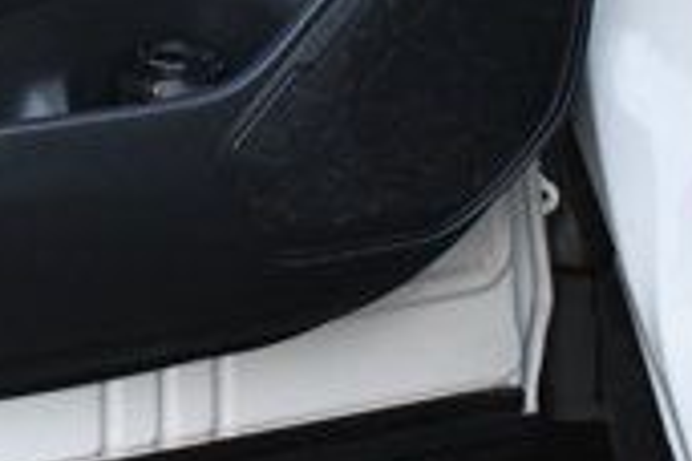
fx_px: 3018
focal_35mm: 157
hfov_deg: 12.8
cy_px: -212
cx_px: -93
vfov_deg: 8.6
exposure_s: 1/125
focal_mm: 28
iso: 3200
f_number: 4.2
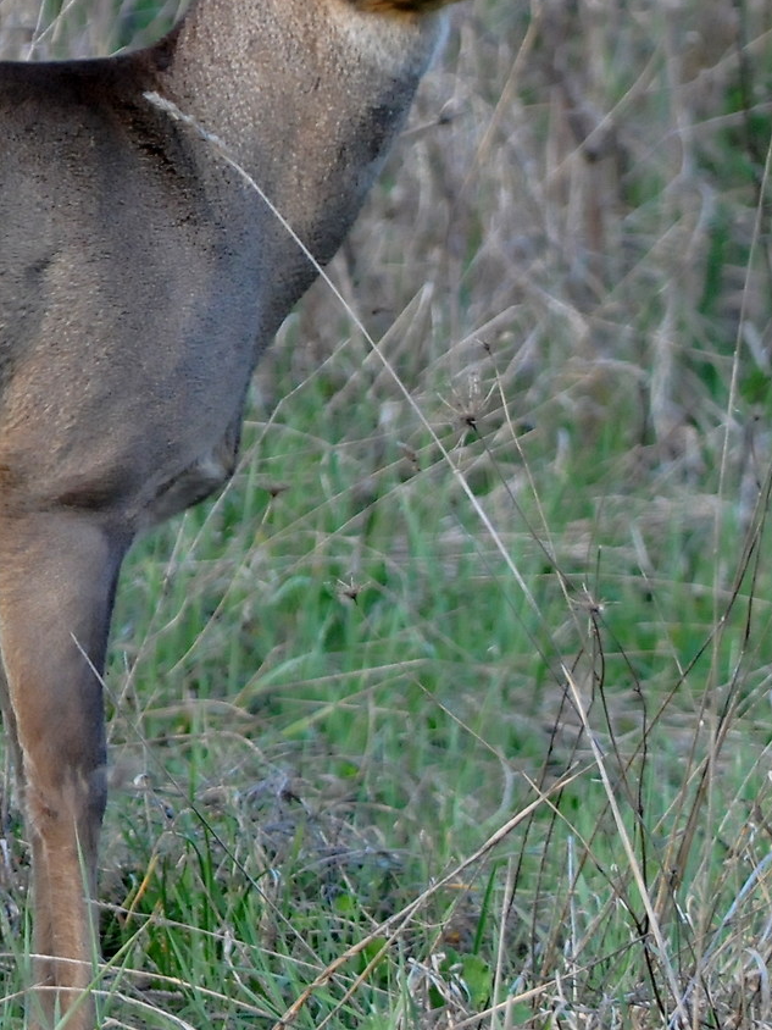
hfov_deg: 0.7
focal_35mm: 2047
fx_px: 60869
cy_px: 177
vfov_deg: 1.0
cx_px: -107
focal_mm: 500
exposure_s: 1/250
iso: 1000
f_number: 8
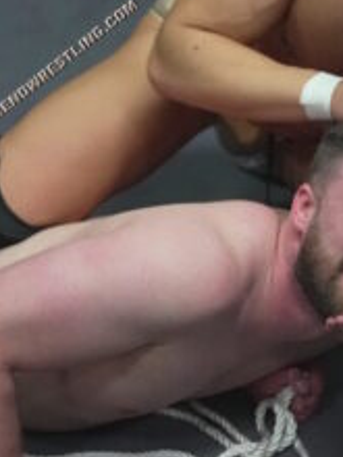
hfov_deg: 12.6
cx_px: 285
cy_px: 147
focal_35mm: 117
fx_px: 1547
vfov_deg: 16.8
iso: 12800
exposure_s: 1/1000
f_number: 2.8
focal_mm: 53.5
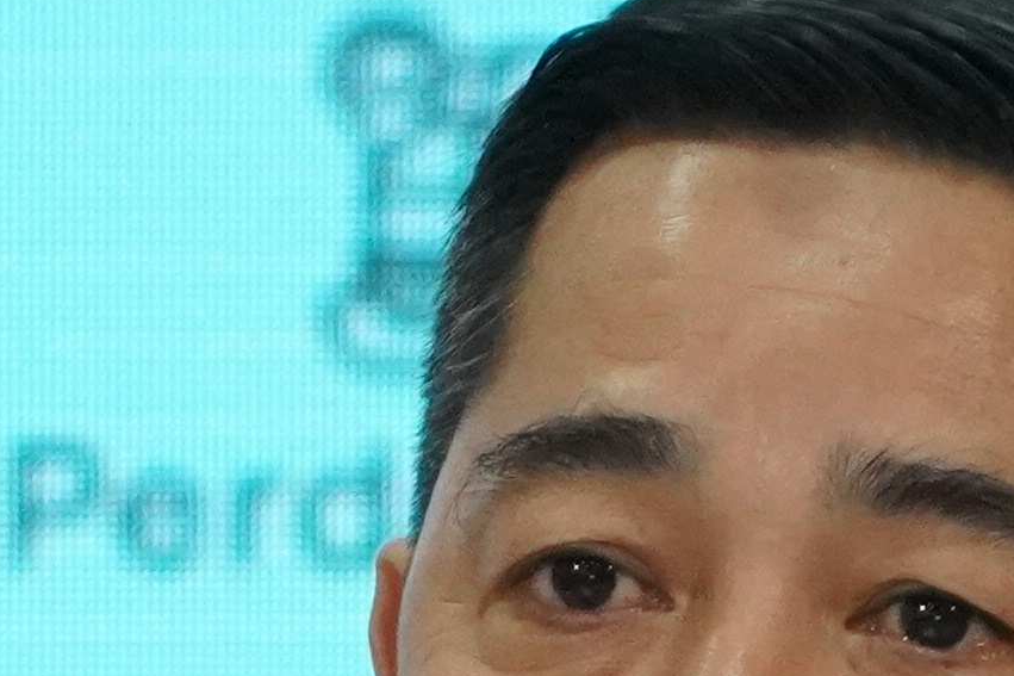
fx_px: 47646
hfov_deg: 1.2
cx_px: 213
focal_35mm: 1692
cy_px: 1682
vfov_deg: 0.8
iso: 8000
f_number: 6.3
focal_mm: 240
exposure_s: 1/160
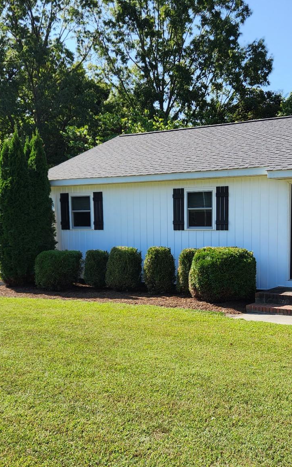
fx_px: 547
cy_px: 287
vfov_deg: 45.9
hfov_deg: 29.8
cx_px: 177
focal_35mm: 43
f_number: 1.8
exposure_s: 1/1061
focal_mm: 5.4
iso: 20
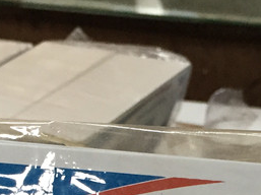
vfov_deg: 12.3
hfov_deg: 17.4
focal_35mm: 113
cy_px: 311
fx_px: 851
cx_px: 169
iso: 160
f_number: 2.2
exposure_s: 1/30
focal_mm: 4.15
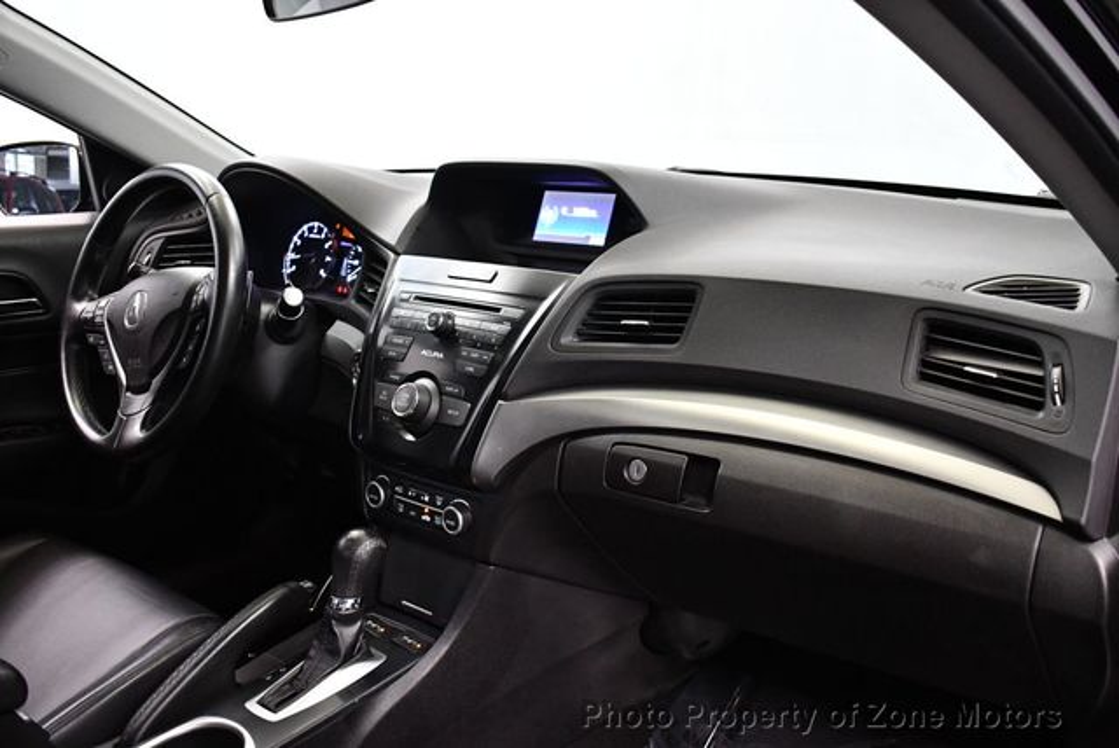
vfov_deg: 36.9
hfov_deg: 53.1
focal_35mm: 36
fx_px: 1120
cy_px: 374
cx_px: 560
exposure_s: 1/100
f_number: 3.5
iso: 3200
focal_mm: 18
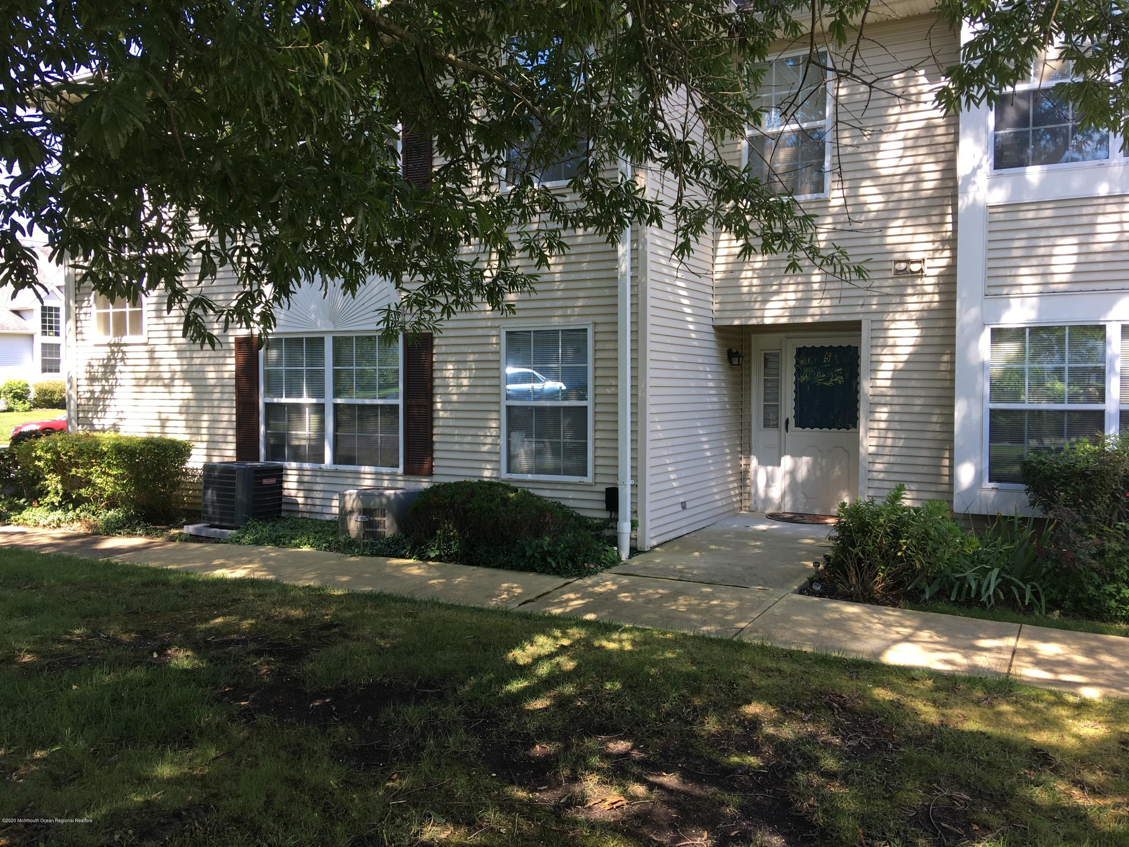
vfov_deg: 48.2
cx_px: 564
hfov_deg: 61.7
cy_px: 424
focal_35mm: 29
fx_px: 946
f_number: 2.2
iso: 25
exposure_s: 1/165
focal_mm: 4.15
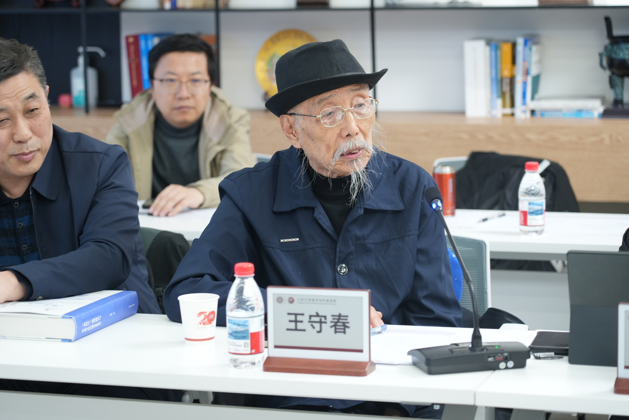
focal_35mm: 105
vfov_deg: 13.0
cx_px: 314
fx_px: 1834
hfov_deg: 19.5
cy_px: 210
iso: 1000
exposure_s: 1/50
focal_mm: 105
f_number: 4
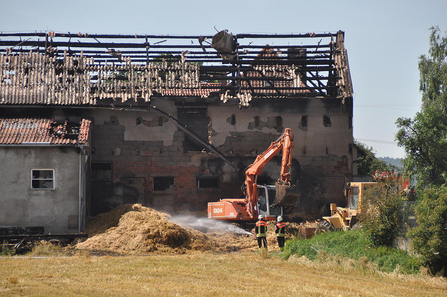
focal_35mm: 300
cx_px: 224
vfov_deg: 4.6
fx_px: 3720
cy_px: 148
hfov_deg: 6.9
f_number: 6.3
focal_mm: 200
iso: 400
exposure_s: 1/1250
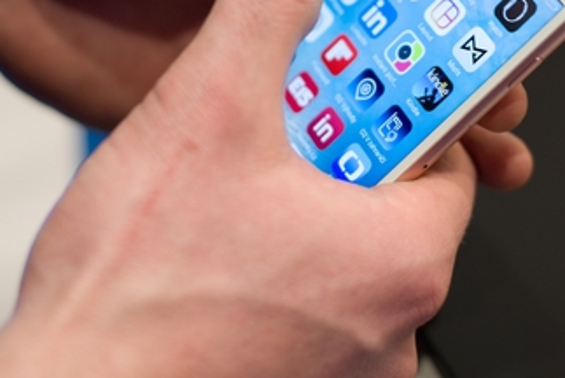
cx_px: 325
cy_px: 23
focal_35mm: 95
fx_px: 1492
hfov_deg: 21.4
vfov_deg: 14.3
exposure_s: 1/200
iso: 800
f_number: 2.5
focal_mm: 50
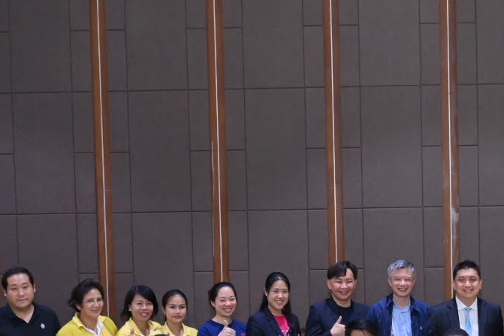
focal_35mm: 71
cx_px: 456
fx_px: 997
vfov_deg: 18.9
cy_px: 284
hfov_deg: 27.3
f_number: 4
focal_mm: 29.5
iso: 6400
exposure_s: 1/200
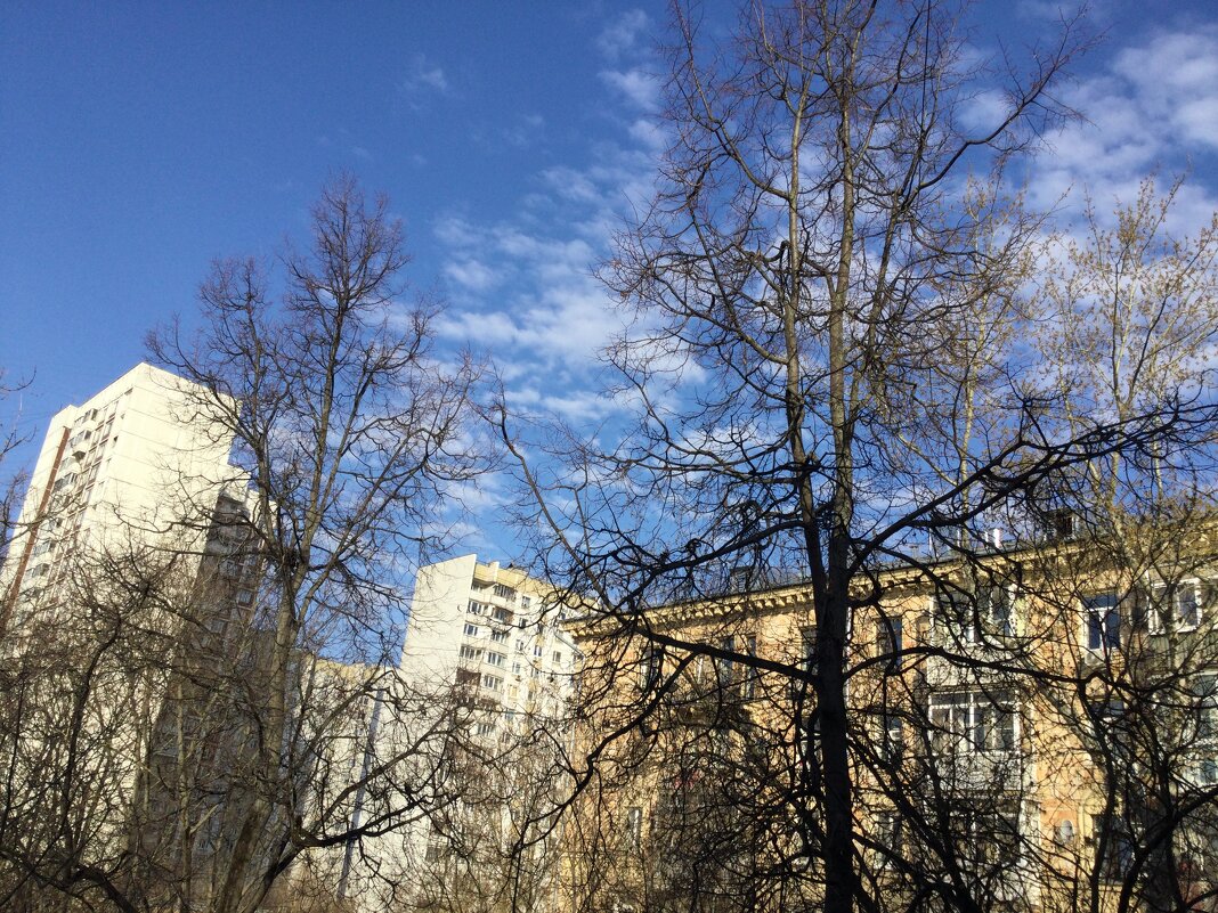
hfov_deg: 58.4
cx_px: 609
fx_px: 1091
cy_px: 456
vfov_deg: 45.4
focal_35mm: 31
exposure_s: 1/1164
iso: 25
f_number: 2.4
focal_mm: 3.3
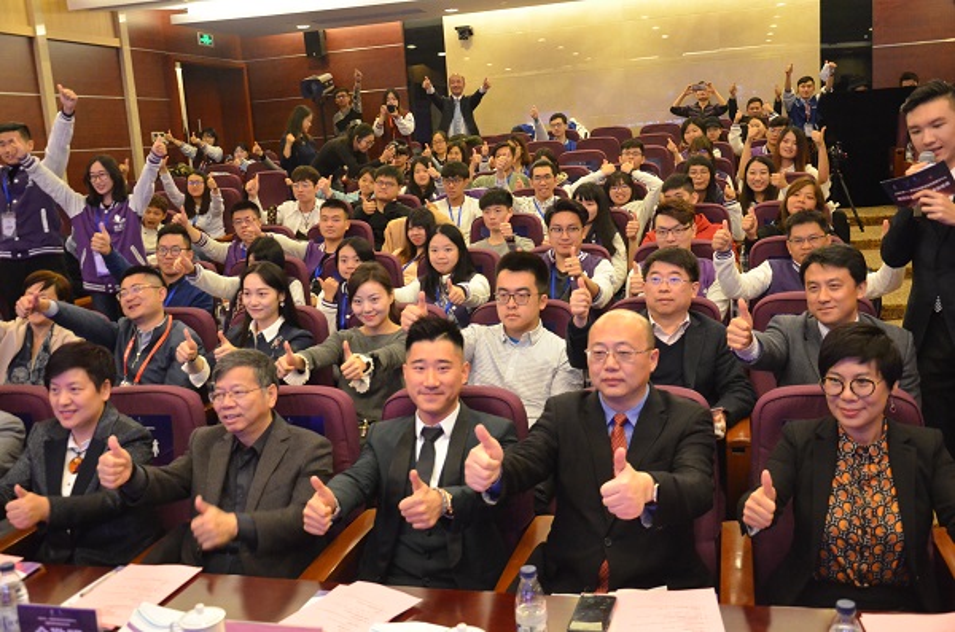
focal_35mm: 36
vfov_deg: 36.7
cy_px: 316
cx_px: 478
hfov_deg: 53.2
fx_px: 953
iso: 4000
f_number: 4
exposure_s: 1/60
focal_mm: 24
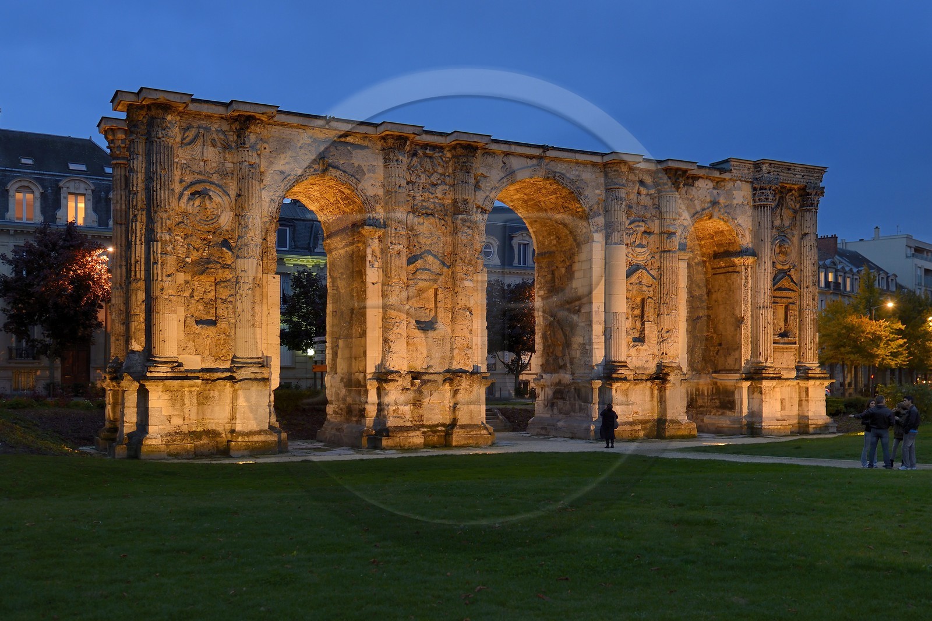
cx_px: 466
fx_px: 828
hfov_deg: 58.7
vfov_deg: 41.1
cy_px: 310
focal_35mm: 32
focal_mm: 32
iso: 800
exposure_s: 1/6
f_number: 4.5
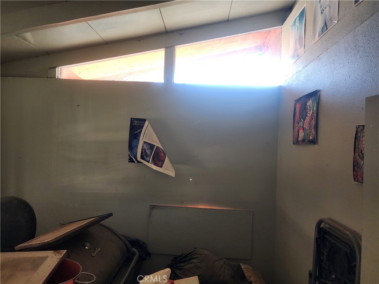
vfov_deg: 58.9
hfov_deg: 73.9
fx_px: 252
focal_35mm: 23
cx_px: 190
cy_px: 142
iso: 250
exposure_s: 1/120
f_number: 1.8
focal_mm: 6.4
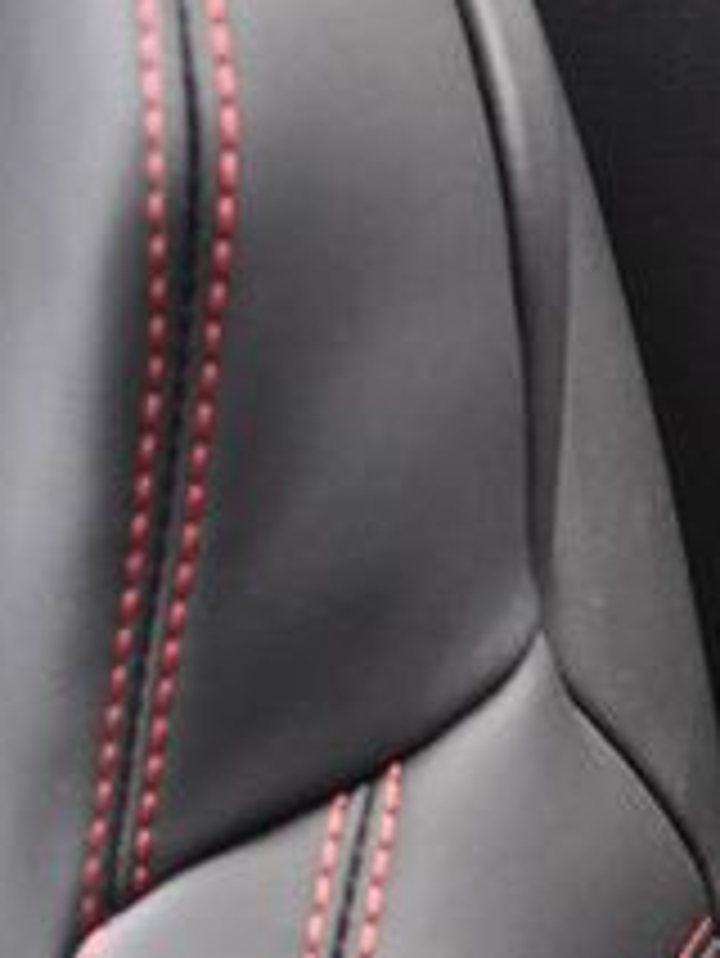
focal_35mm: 104
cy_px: 839
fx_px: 2881
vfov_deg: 18.6
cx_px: 1336
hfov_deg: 12.8
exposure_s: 1/100
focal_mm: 18
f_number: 3.5
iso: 3200
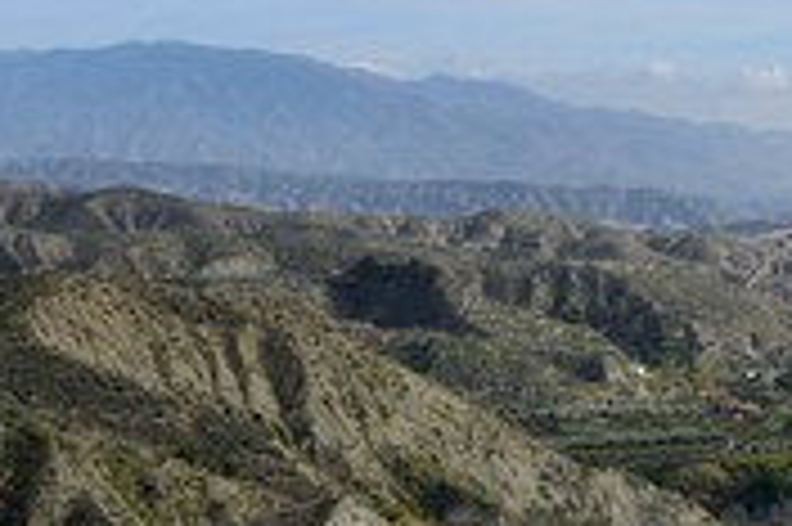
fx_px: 4198
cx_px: 567
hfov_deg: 10.8
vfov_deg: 7.2
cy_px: 382
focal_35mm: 191
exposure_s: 1/250
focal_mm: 80
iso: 200
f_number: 11
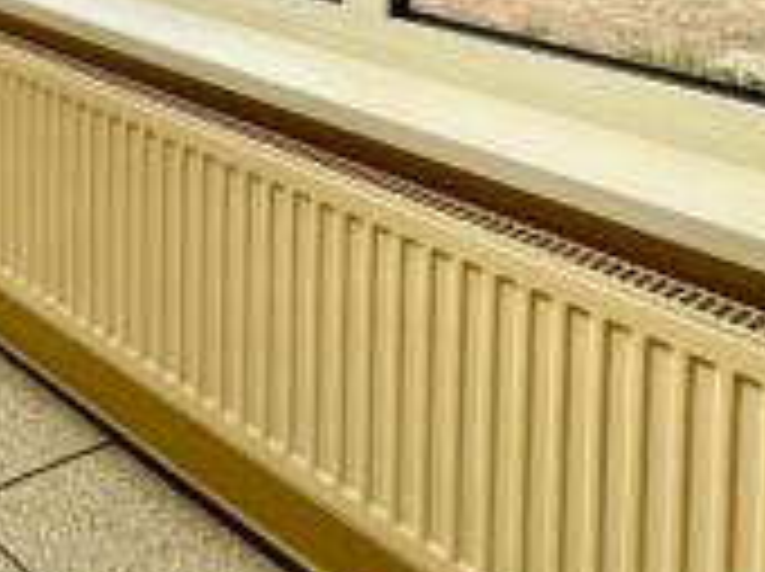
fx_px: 1059
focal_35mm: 48
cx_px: -317
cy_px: -250
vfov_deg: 24.5
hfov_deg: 28.9
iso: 50
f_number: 2.2
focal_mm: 2.22
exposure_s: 1/1350
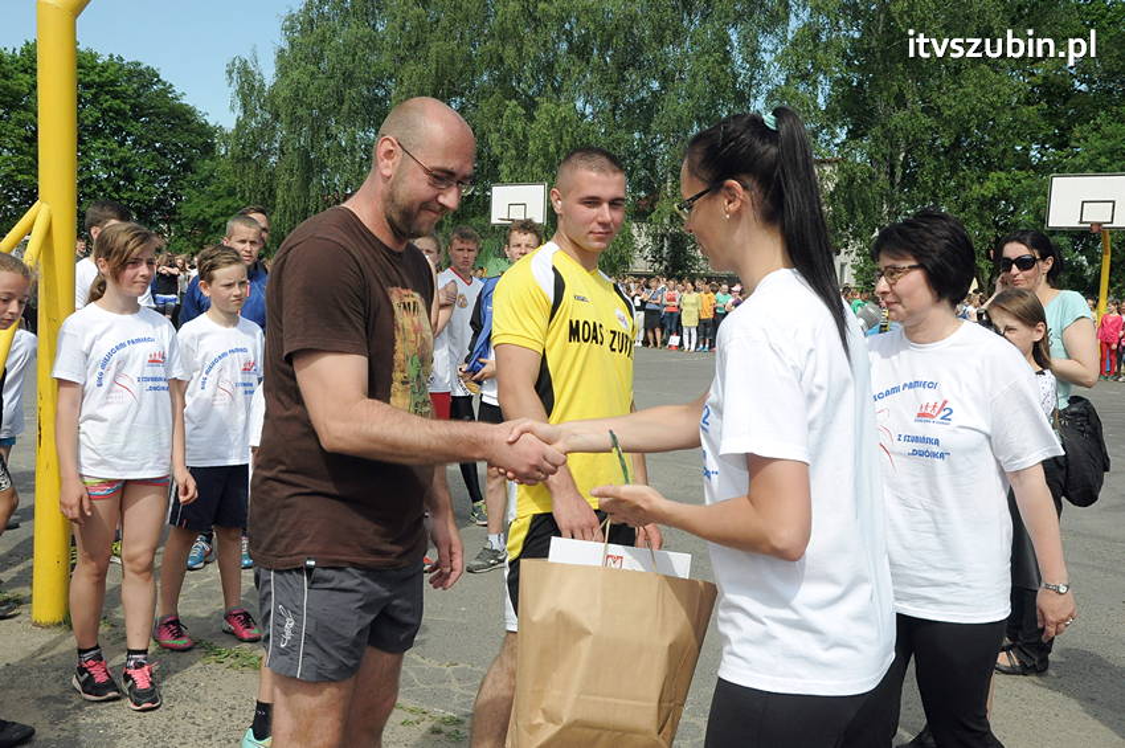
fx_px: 1171
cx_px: 562
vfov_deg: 35.4
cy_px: 374
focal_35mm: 38
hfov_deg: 51.3
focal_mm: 25
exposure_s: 1/640
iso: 800
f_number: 13
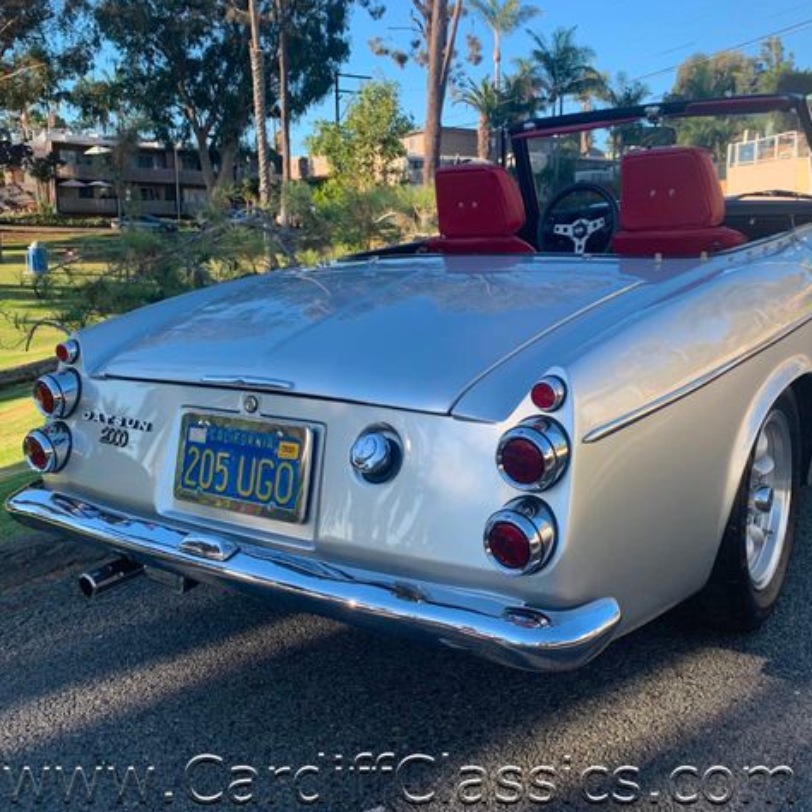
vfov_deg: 52.5
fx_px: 823
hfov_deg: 52.1
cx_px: 493
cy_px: 406
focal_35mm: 31
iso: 25
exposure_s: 1/529
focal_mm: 4.25
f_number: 1.8
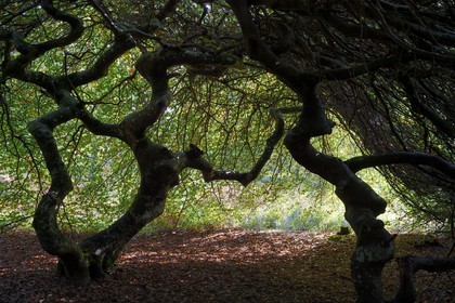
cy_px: 152
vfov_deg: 38.9
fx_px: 430
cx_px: 228
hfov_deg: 55.8
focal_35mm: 34
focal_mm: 34
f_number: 10
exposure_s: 1/8
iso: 200
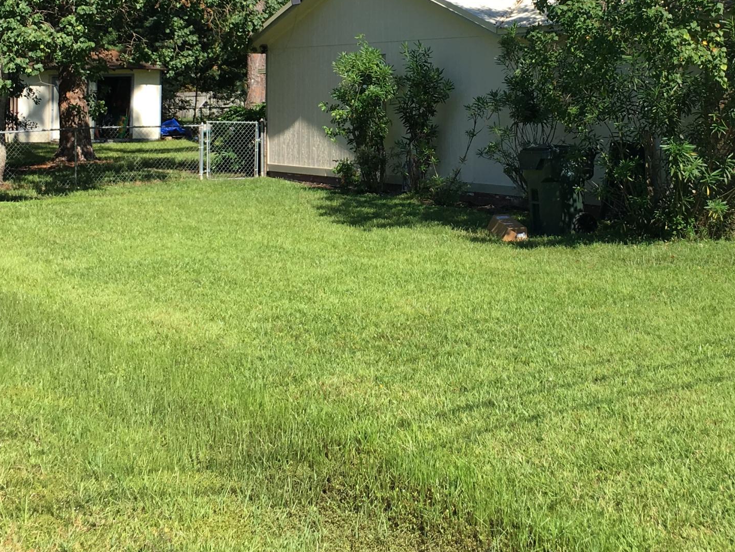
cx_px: 466
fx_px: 1295
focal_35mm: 61
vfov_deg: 23.6
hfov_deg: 31.5
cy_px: 95
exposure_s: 1/836
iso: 25
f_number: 2.2
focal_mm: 4.15
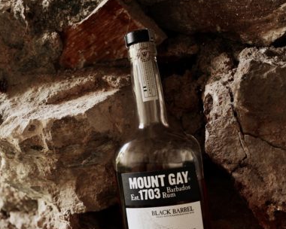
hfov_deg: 37.4
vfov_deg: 30.6
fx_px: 415
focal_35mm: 49
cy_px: 156
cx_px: 84
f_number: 4.5
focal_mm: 31
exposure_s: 1/40
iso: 200
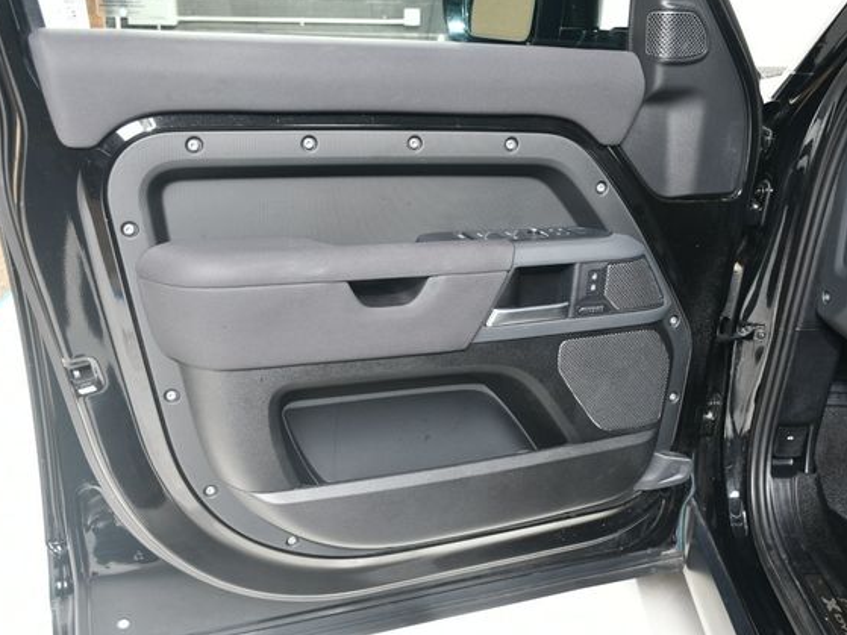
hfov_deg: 55.4
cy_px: 315
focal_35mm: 33
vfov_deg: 42.9
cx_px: 415
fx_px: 807
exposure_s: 1/160
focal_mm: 20
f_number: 4.5
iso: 100
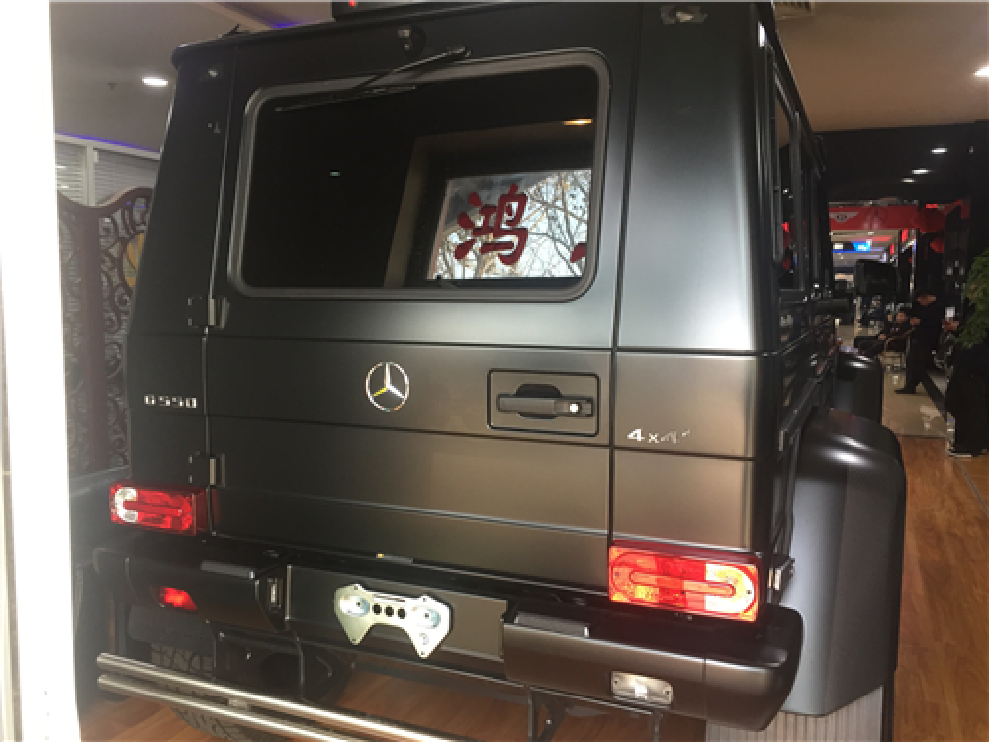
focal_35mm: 29
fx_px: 829
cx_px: 494
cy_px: 371
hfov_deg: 61.7
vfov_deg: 48.2
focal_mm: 4.15
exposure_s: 1/33
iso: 100
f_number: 2.2
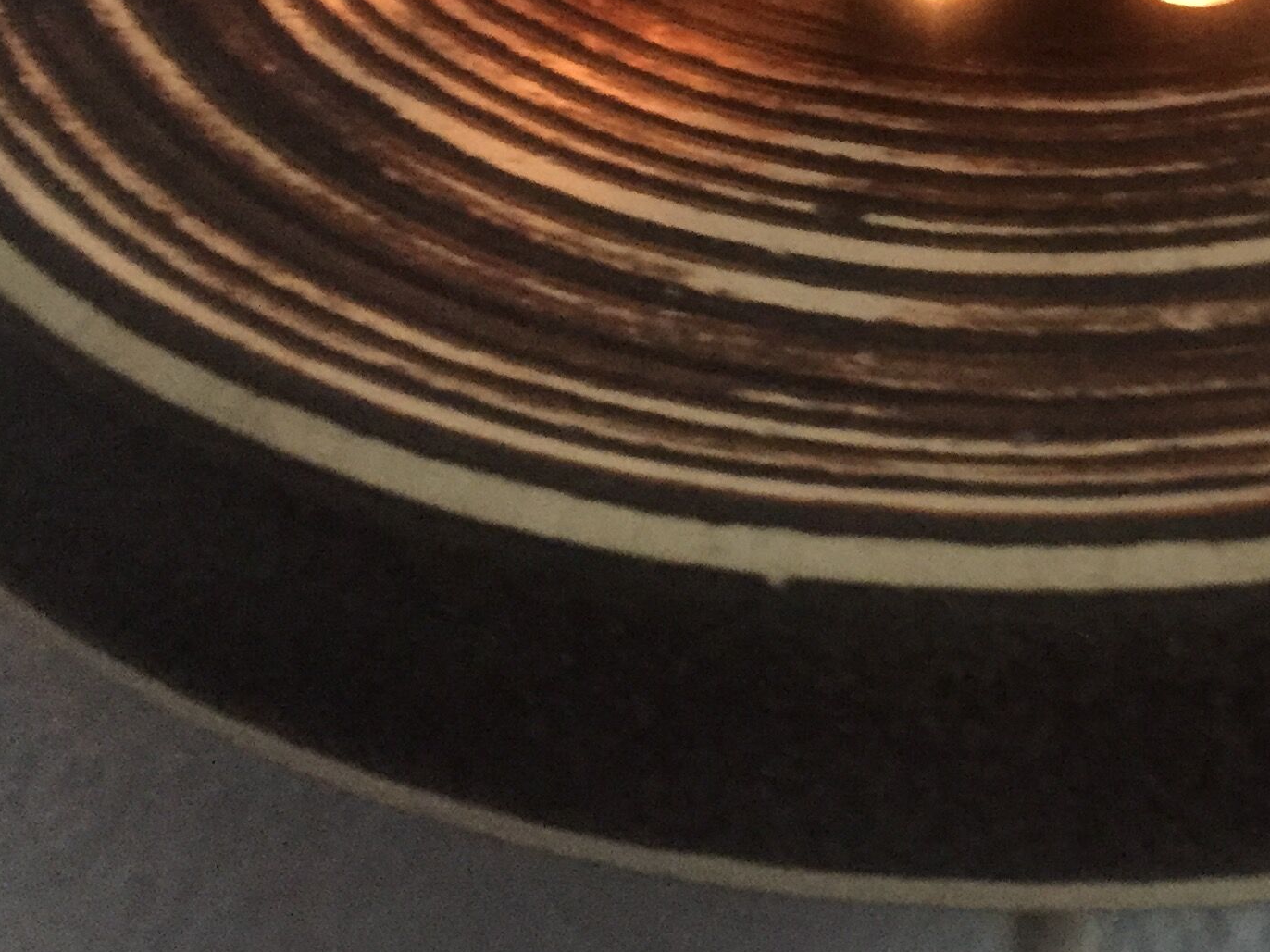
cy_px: 61
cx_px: 1196
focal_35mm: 69
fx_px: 2531
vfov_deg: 20.8
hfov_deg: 27.0
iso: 640
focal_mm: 4.15
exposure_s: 1/17
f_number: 2.2
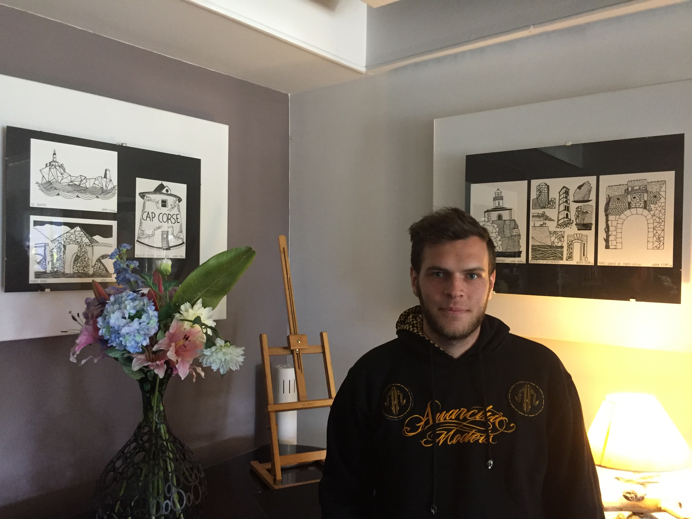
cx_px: 346
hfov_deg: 61.7
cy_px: 260
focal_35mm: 29
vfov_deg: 48.2
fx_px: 580
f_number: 2.2
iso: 250
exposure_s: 1/25
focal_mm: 4.15
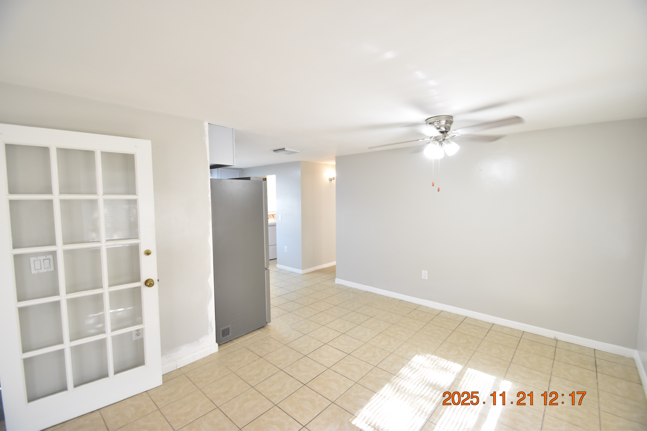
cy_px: 216
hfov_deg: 100.4
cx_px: 324
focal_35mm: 15
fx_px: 270
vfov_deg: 77.3
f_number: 3.5
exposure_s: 1/90
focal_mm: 10
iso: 800
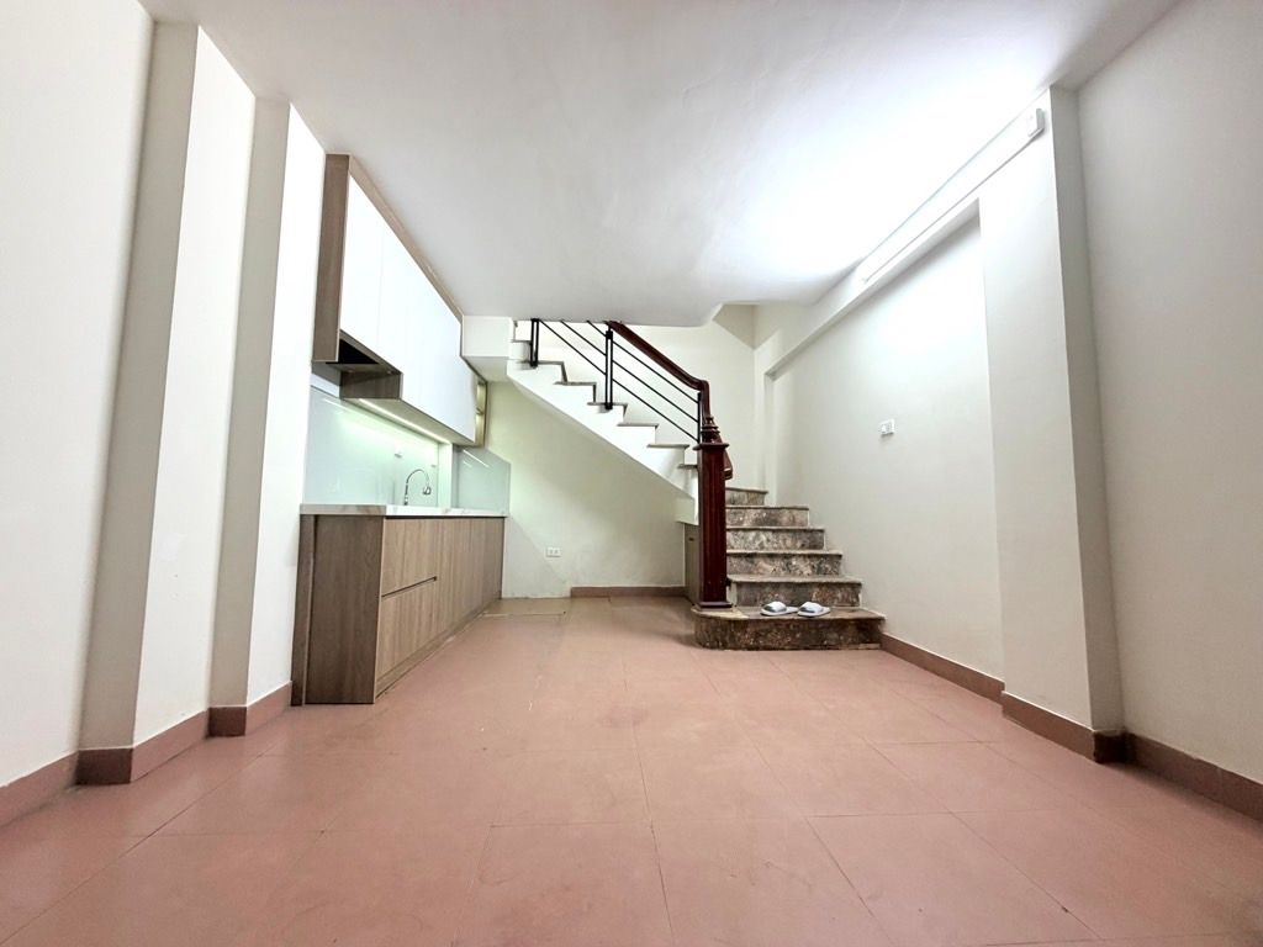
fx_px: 511
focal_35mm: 14
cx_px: 632
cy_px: 474
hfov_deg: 102.1
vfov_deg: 85.7
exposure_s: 1/100
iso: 160
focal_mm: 2.22
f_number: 2.2
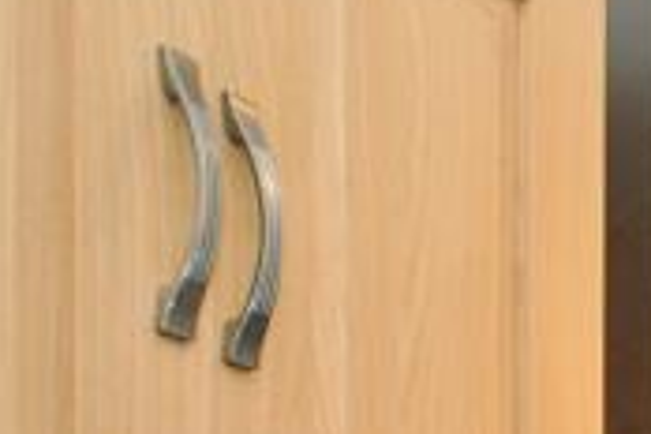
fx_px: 1753
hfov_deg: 12.7
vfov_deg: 11.9
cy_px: 980
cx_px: 1777
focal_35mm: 97
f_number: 4.5
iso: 800
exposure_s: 1/60
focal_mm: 11
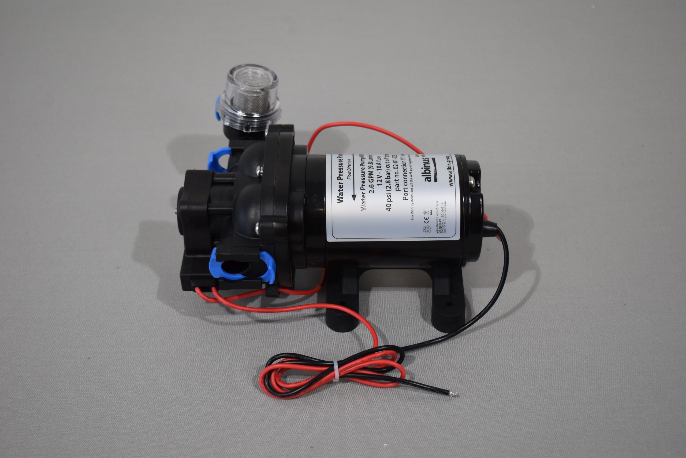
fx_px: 972
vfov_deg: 26.5
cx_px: 343
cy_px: 229
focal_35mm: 51
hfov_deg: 38.9
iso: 720
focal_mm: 34
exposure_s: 1/250
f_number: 4.5
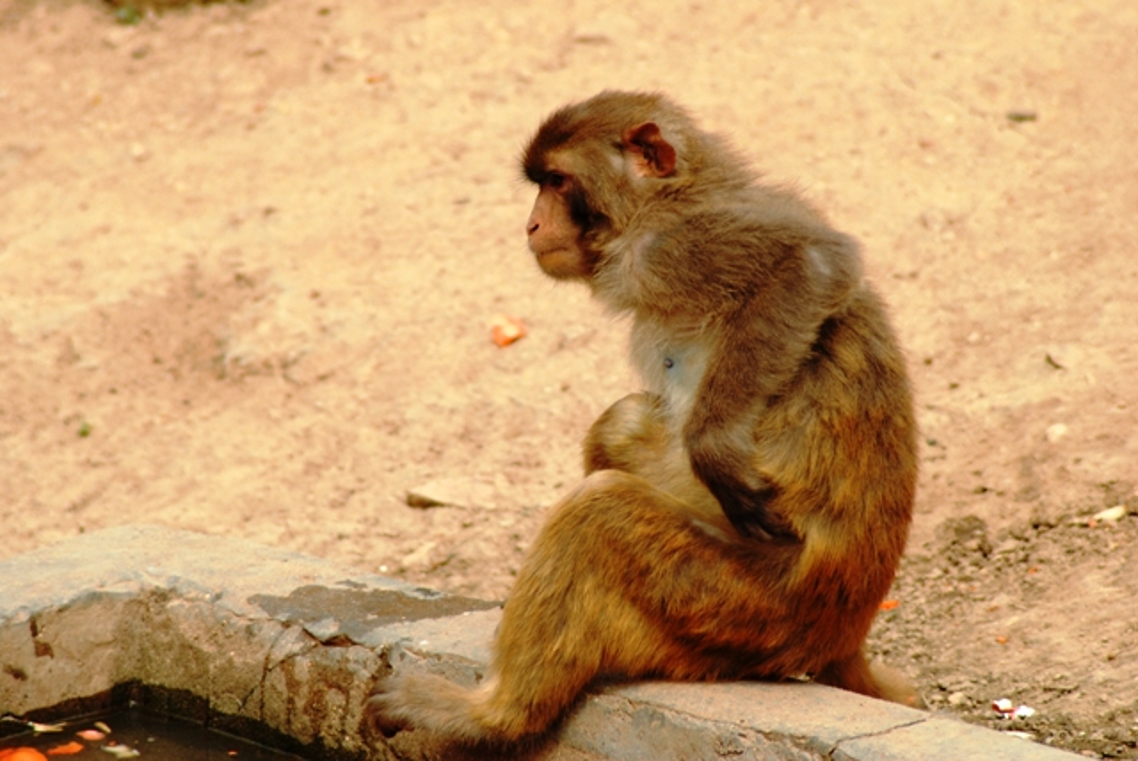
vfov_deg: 3.1
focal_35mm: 450
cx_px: 569
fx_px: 14238
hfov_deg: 4.6
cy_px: 380
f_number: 7.1
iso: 100
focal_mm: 300
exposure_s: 1/250
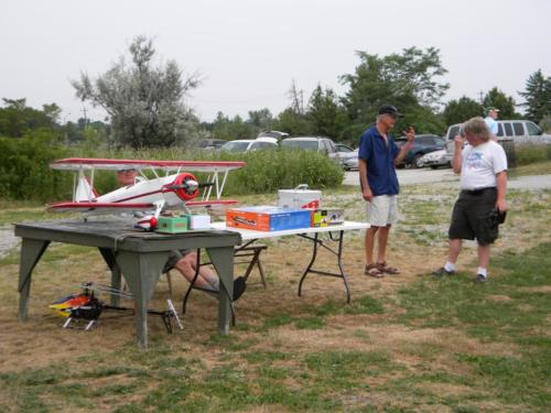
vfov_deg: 26.1
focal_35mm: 56
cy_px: 206
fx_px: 891
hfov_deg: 34.3
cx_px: 276
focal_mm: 10.1
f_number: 4.1
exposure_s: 1/250
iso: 80
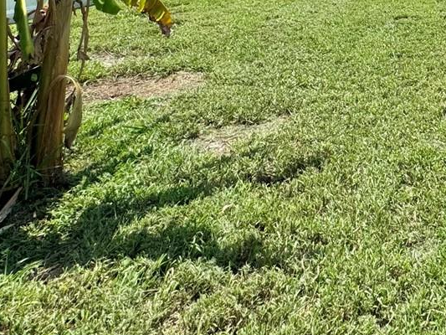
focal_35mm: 42
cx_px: 492
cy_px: -101
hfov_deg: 37.4
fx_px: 541
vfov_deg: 28.3
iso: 50
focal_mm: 2.22
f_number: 2.2
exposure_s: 1/1789
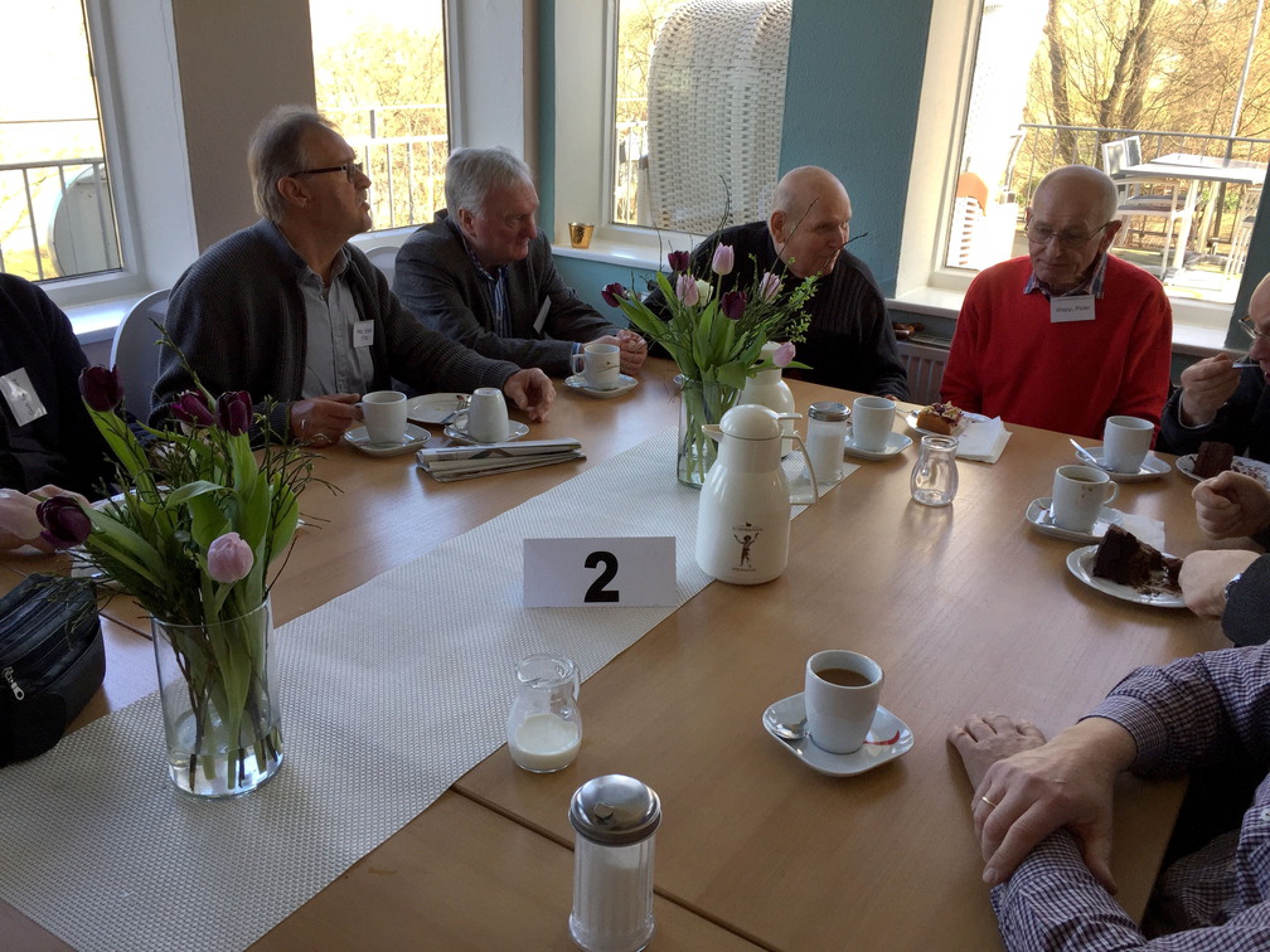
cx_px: 635
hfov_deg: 61.7
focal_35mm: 29
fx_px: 1064
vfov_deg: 48.2
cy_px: 476
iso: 100
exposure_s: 1/33
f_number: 2.2
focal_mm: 4.15
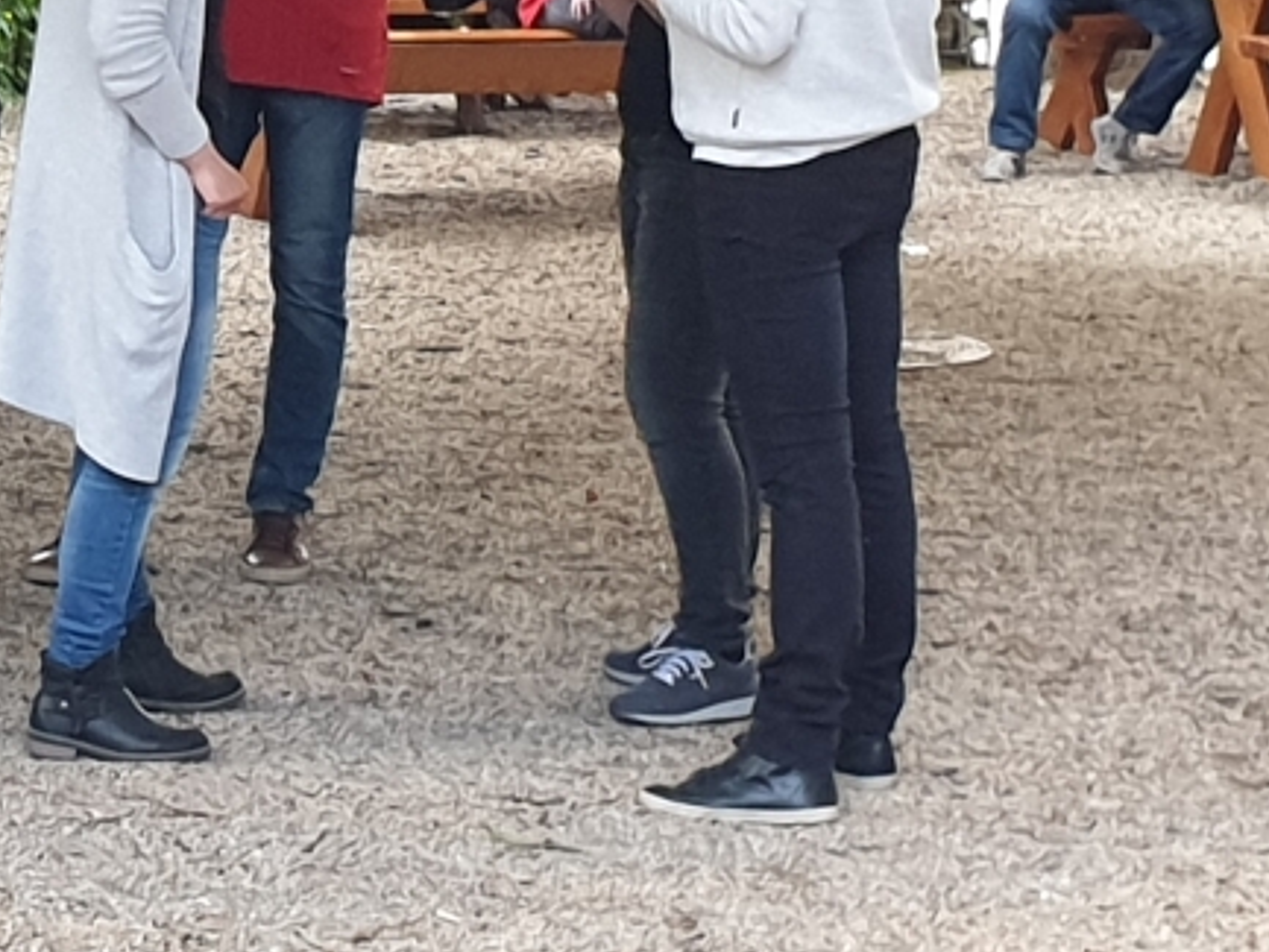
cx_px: -234
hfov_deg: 24.6
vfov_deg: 19.7
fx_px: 2640
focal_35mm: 72
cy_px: -47
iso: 200
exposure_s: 1/50
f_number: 2.4
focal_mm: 4.3
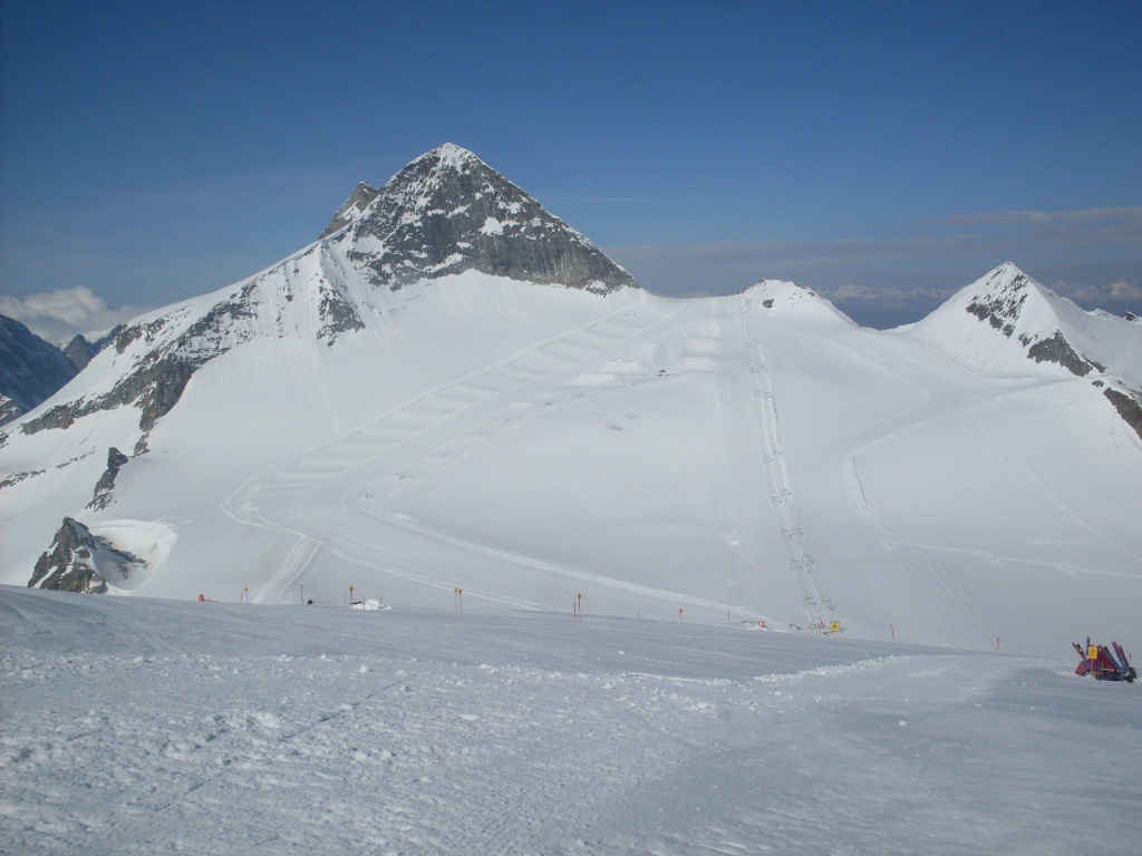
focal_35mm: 38
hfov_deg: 49.0
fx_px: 1254
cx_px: 571
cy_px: 428
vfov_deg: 37.7
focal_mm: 6.3
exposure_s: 1/1000
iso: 80
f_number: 8.4
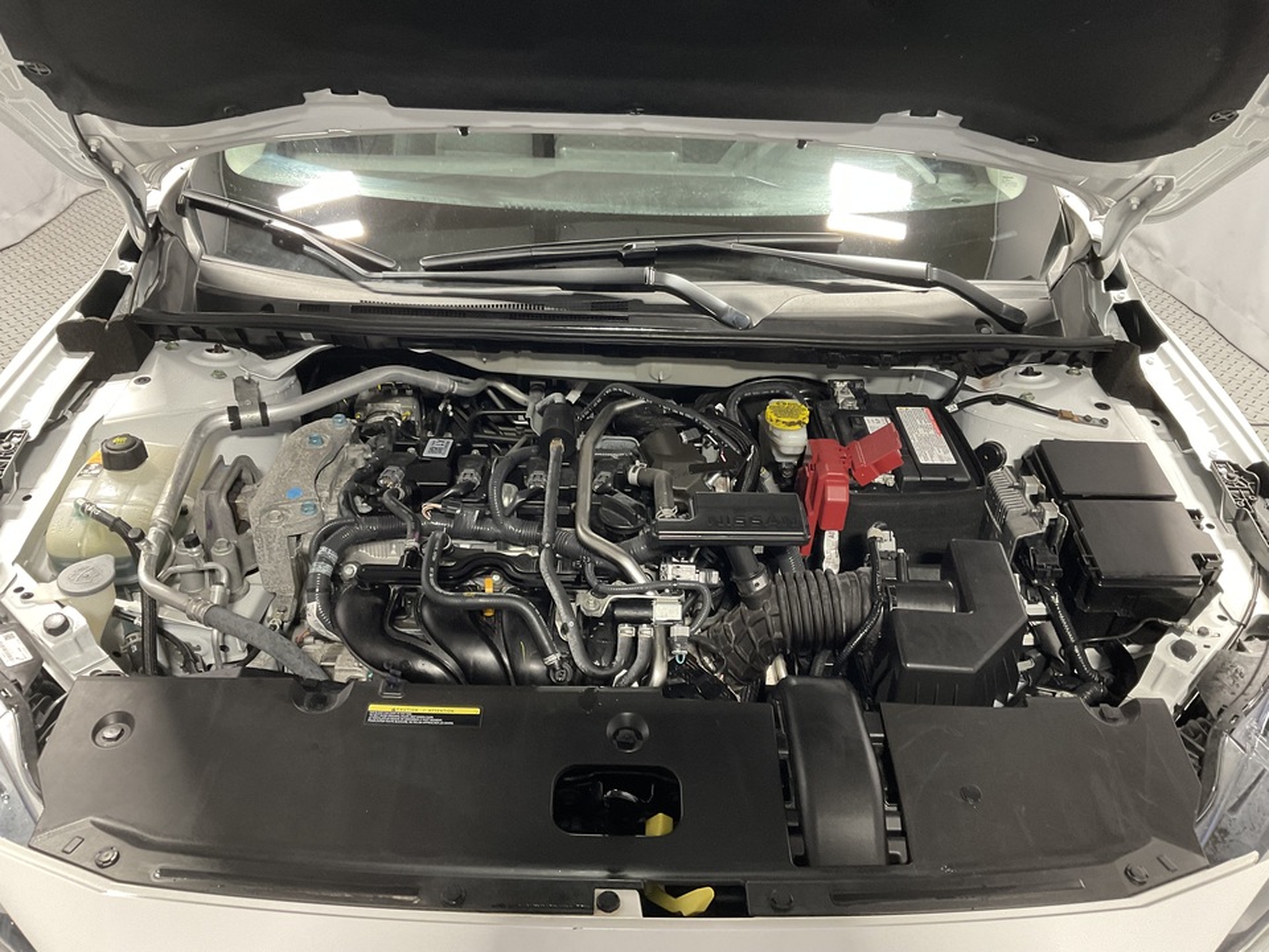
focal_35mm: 29
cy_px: 476
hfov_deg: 61.7
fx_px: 1063
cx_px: 634
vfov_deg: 48.2
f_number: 1.8
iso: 160
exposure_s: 1/60
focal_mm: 3
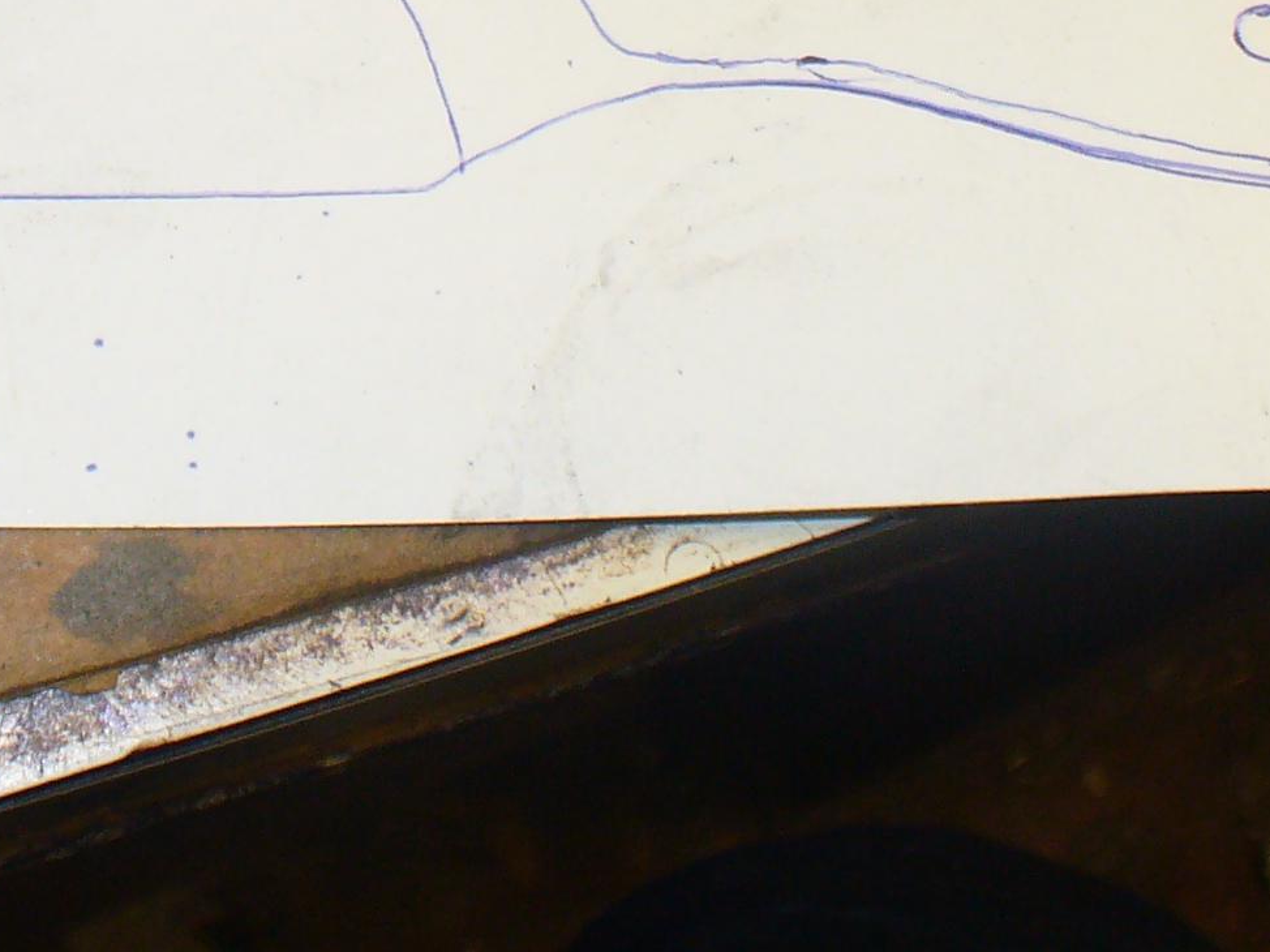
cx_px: 319
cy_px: -257
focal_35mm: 107
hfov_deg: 18.3
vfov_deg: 13.4
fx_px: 3925
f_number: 2.8
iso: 100
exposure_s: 1/30
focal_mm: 6.1
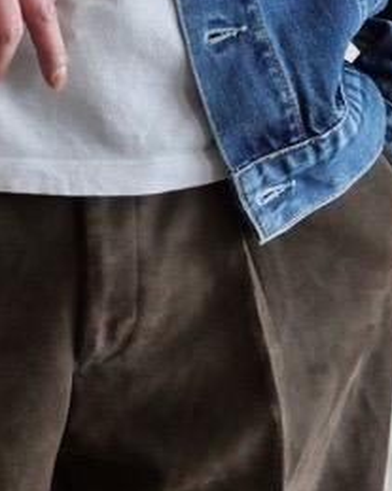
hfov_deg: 4.6
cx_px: -4
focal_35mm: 335
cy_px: -149
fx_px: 4861
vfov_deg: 5.7
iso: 1600
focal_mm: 52
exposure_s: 1/125
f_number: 4
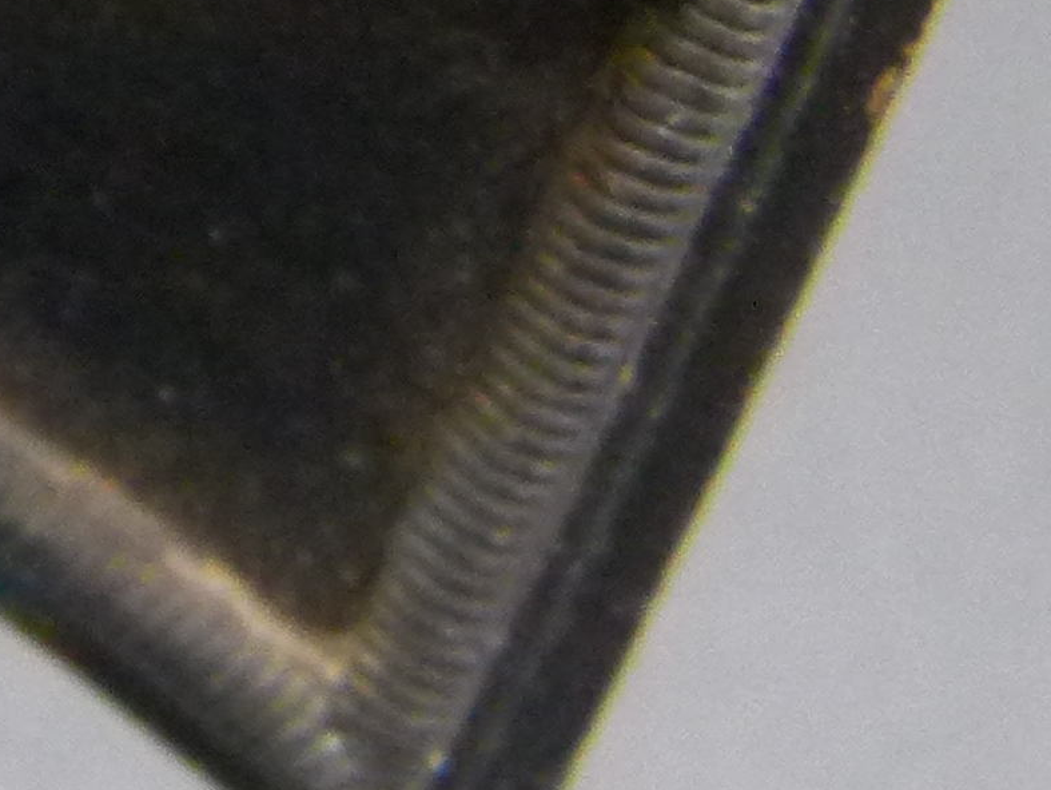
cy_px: -763
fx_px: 6166
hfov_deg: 9.2
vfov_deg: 7.1
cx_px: -956
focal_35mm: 203
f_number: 3.1
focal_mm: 6.7
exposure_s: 1/60
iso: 320
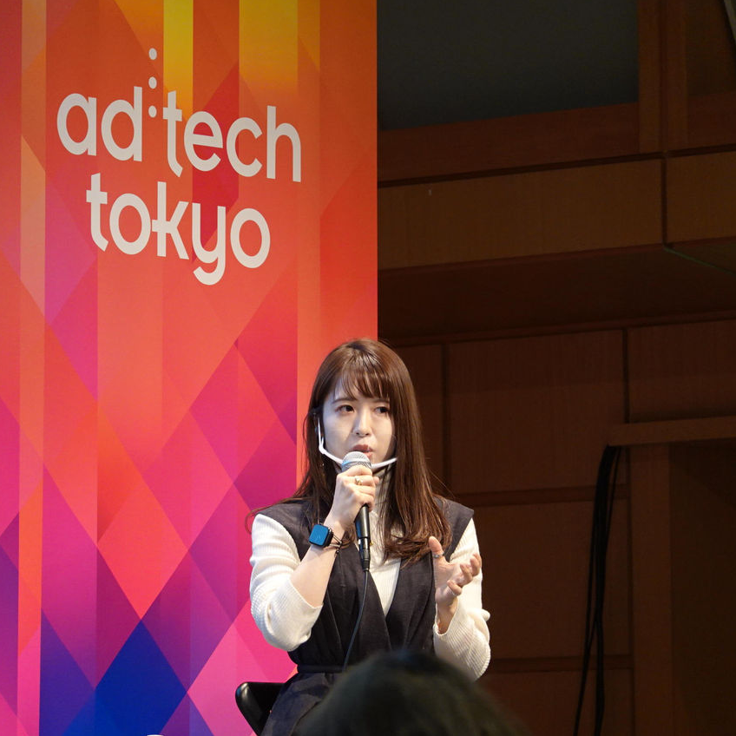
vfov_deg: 6.9
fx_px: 6110
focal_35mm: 254
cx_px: 266
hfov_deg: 6.9
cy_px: 367
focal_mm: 71.5
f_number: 4.5
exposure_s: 1/15
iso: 800
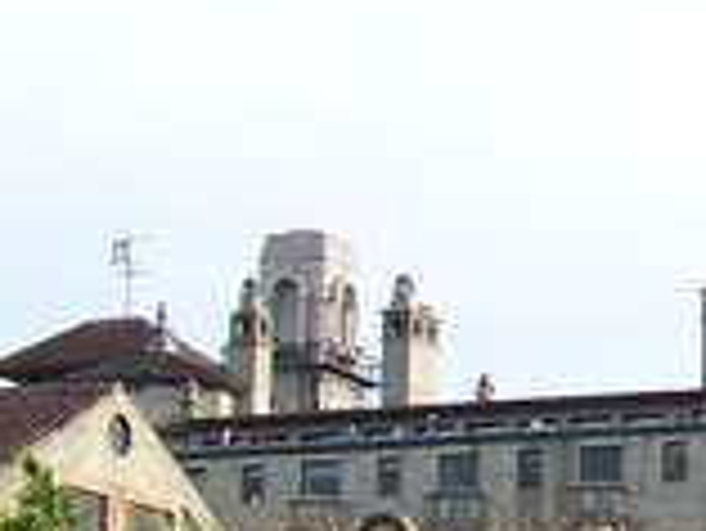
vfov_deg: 8.1
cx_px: 1142
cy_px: 572
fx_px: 3735
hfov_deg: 10.3
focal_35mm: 183
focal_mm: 5.85
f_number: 2.8
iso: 64
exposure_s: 1/320
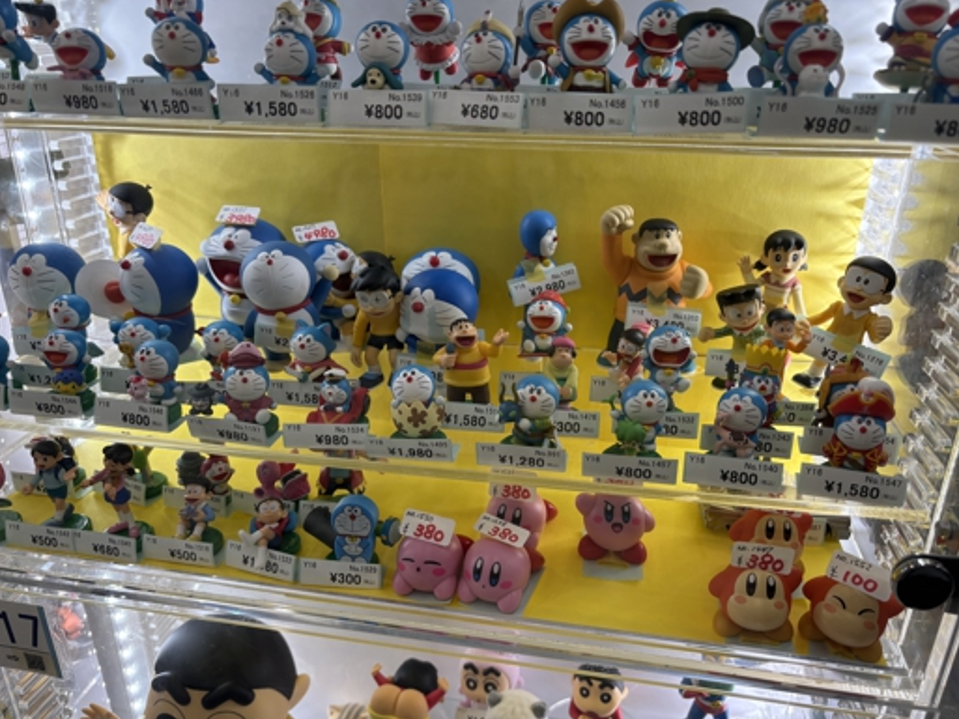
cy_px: 368
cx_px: 493
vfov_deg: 51.4
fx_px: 748
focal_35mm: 27
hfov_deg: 65.3
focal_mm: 5.96
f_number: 1.6
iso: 50
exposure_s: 1/166
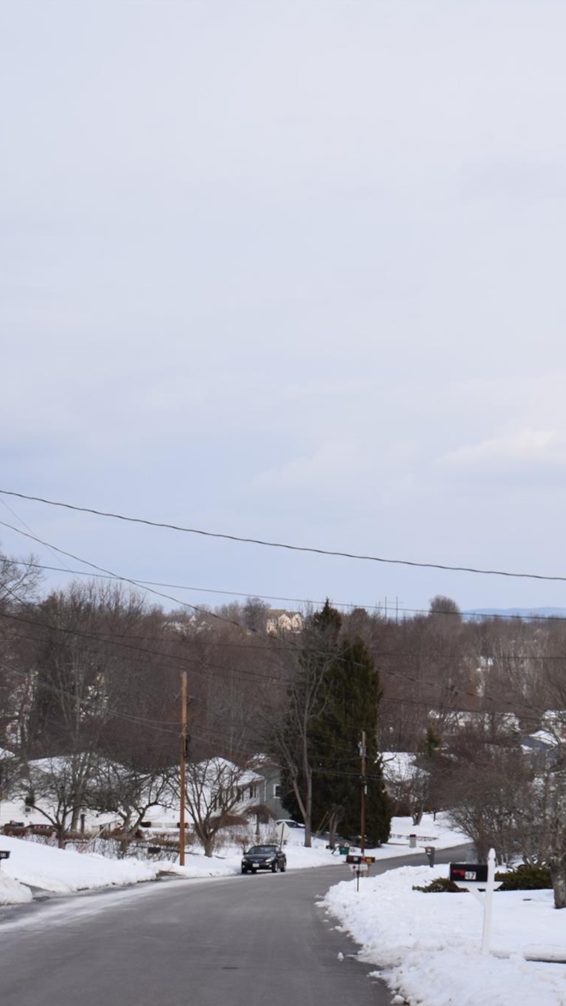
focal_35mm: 74
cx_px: 712
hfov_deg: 15.6
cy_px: 506
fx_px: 1970
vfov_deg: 28.7
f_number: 10
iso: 200
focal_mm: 31
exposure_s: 1/400
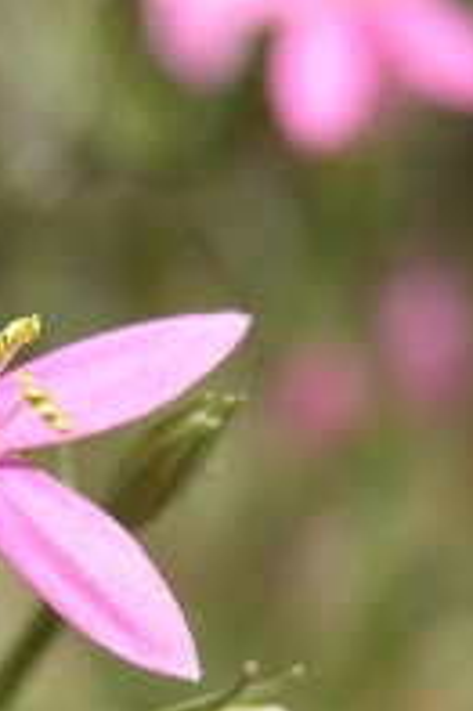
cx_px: -25
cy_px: 574
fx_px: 3790
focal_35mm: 192
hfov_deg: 7.1
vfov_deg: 10.7
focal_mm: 21
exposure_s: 1/476
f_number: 4.9
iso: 100
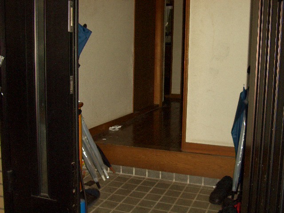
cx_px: 142
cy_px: 106
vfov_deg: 29.7
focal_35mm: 49
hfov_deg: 38.9
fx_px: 402
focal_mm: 8.2
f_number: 3.1
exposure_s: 1/60
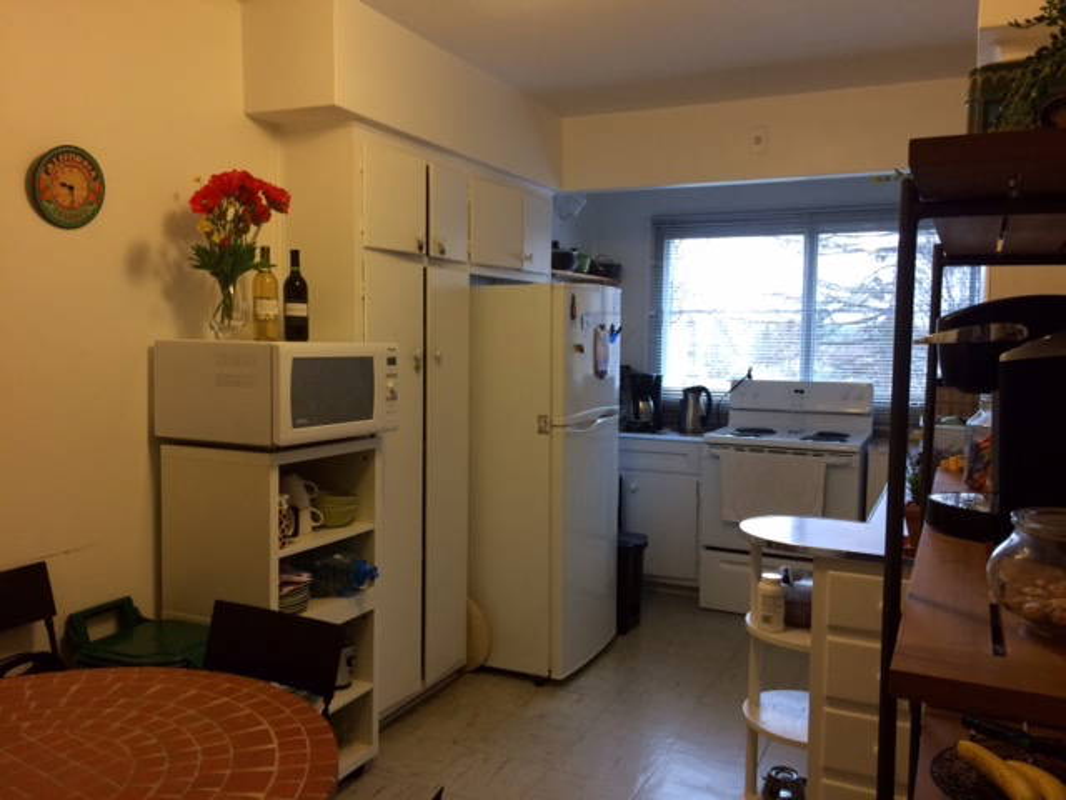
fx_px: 893
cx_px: 533
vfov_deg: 48.2
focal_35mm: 29
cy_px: 400
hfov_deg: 61.7
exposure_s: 1/30
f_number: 2.2
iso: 80
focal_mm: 4.15
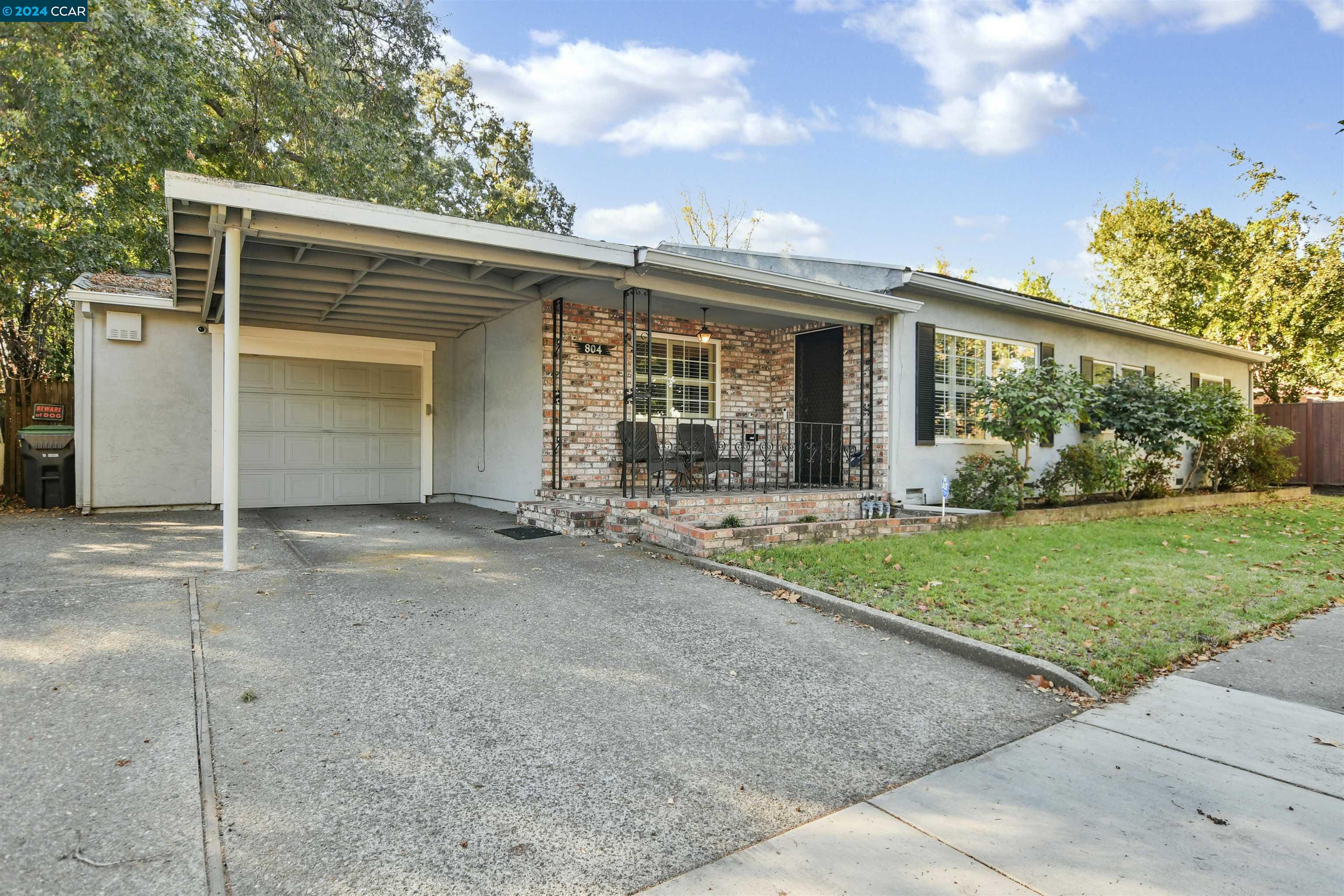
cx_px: 672
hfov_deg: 100.4
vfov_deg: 77.3
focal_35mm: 15
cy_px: 448
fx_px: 560
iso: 250
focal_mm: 10
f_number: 5
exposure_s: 1/80
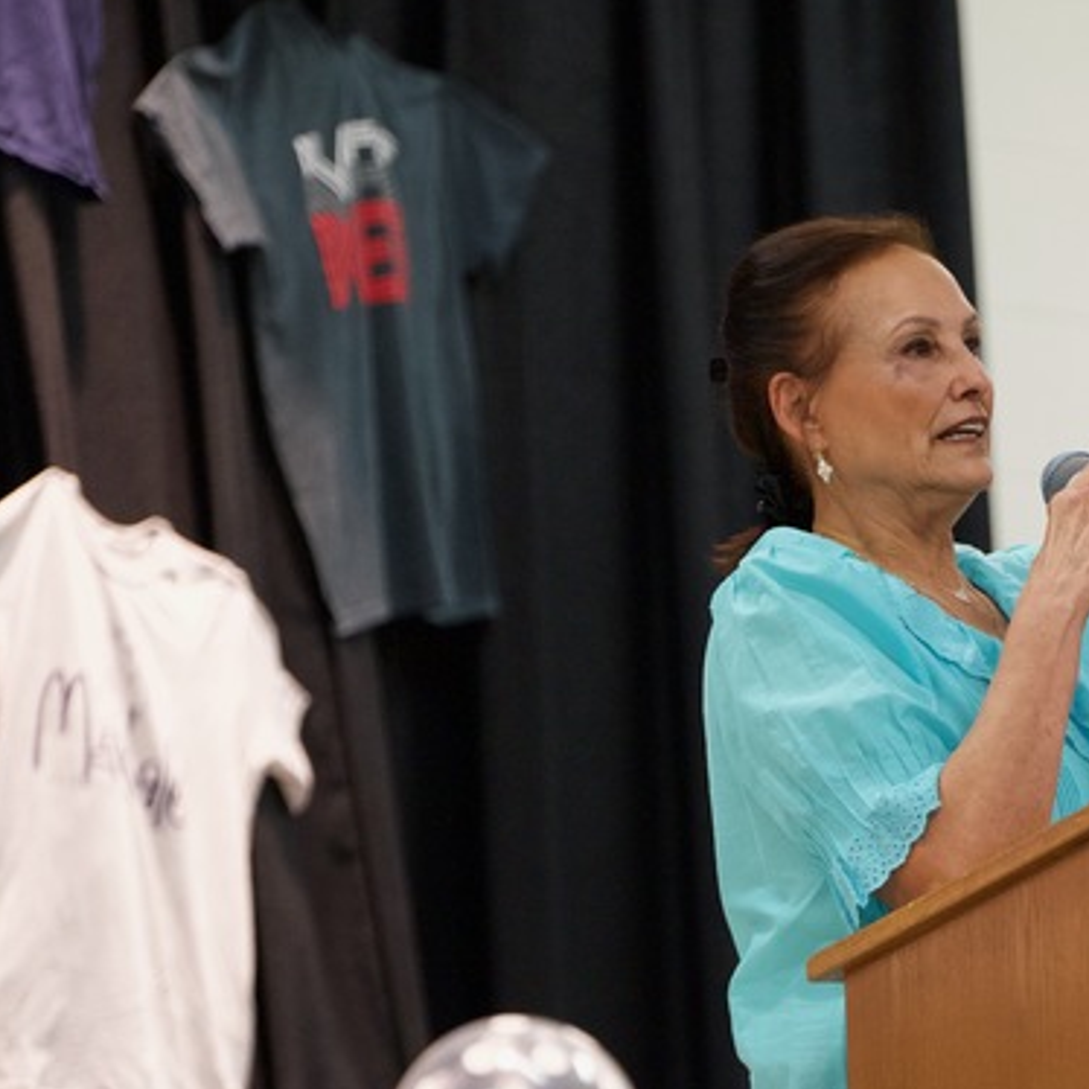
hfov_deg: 5.6
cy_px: 750
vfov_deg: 5.6
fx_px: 11176
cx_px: 917
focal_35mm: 314
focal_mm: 135
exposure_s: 1/320
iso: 3200
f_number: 2.8
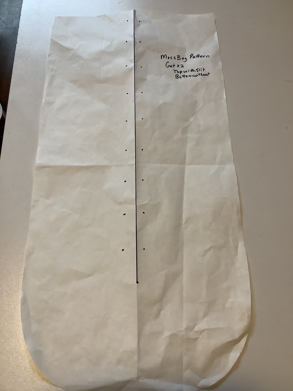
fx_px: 350
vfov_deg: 58.4
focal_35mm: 31
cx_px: 146
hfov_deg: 45.4
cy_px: 196
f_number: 2.4
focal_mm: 3.3
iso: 160
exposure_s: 1/60
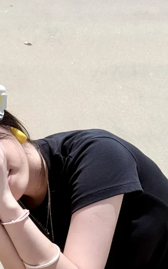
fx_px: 945
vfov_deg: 16.0
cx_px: -54
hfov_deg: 9.9
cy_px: 229
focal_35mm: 129
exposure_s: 1/4587
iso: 64
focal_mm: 6.76
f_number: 1.78
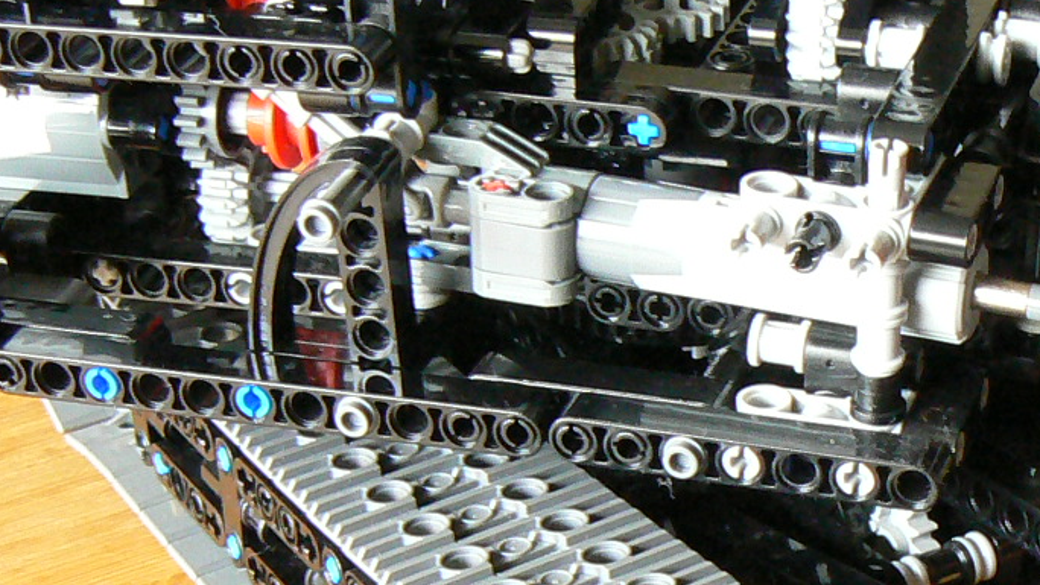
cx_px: 844
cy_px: 621
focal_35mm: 102
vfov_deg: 11.7
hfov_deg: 20.7
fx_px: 2813
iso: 200
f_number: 4
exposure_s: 1
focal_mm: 6.2
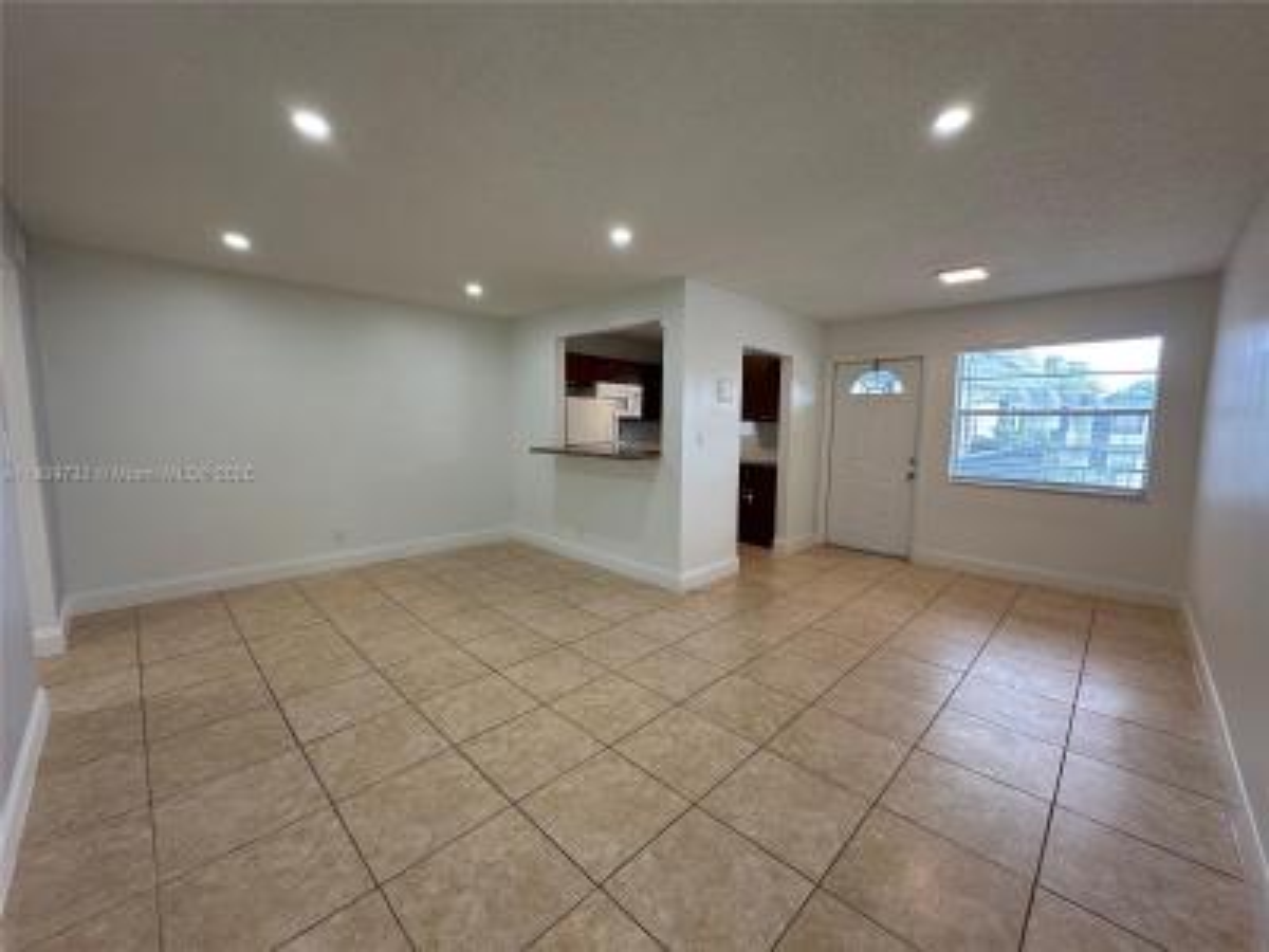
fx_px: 513
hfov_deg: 102.1
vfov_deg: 85.7
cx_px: 634
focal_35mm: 14
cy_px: 476
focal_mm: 2.22
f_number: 2.2
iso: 160
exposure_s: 1/120
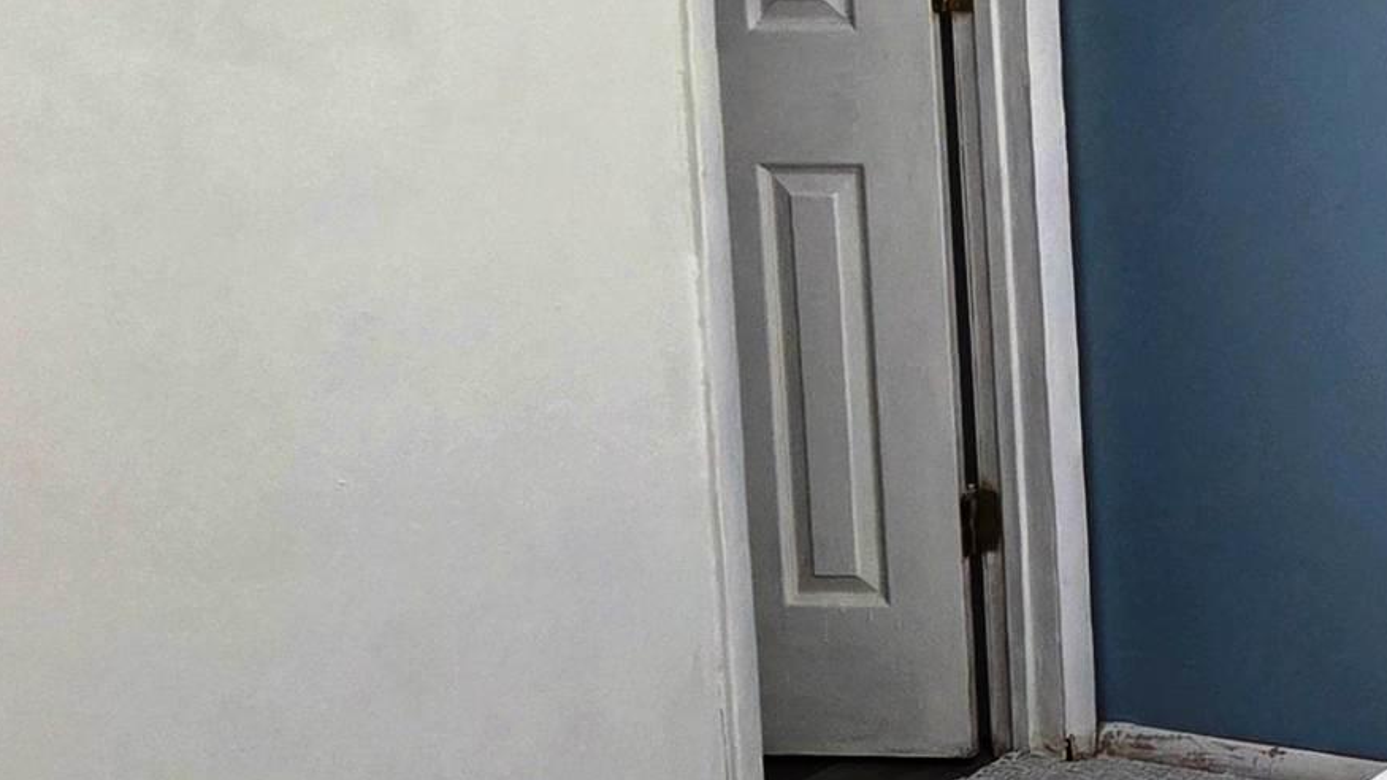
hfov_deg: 22.2
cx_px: 1690
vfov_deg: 13.7
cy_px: 201
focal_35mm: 88
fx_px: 3236
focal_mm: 5.4
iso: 500
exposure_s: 1/120
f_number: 1.8
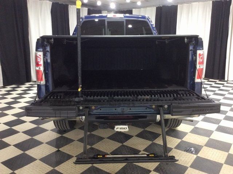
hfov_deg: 56.9
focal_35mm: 32
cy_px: 87
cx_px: 116
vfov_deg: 44.1
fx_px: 215
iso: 160
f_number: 2.4
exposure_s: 1/24
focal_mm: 3.3
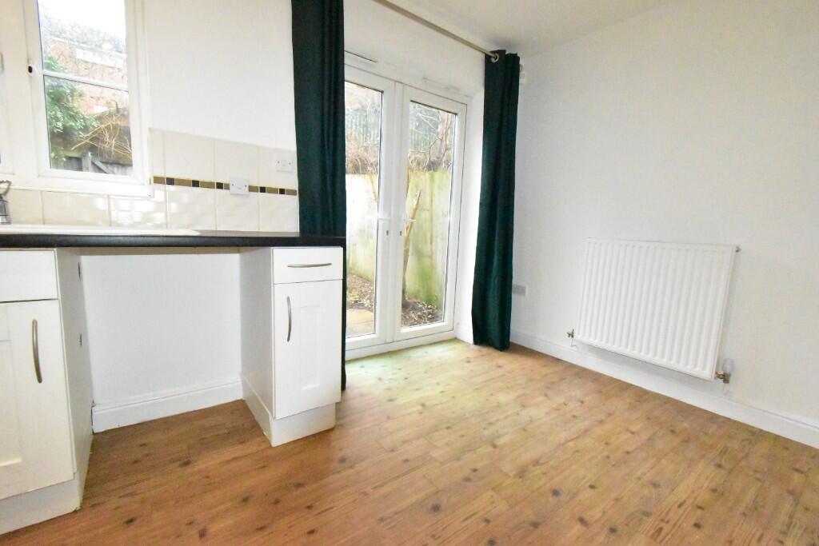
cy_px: 273
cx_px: 410
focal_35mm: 15
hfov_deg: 100.4
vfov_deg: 77.3
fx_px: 341
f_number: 11
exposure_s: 1/200
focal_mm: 10
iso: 25600
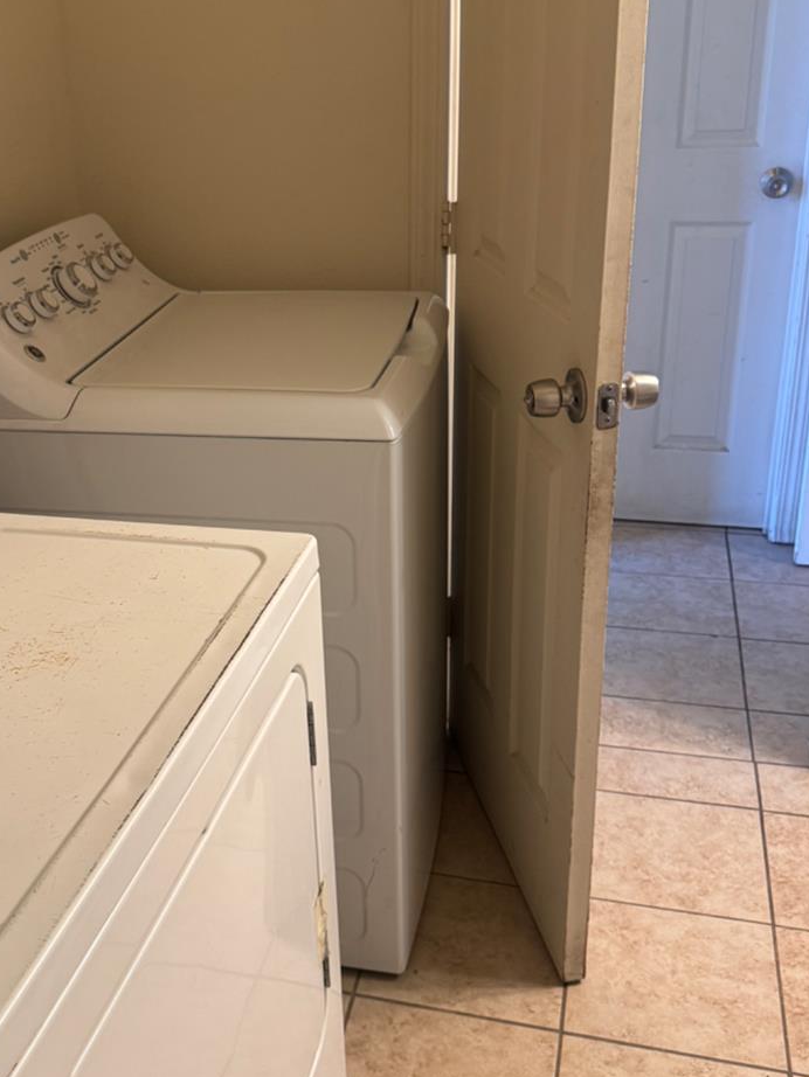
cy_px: 509
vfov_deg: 47.8
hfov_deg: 36.3
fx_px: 1215
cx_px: 237
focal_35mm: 39
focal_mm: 6.76
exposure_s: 1/60
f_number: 1.78
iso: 200
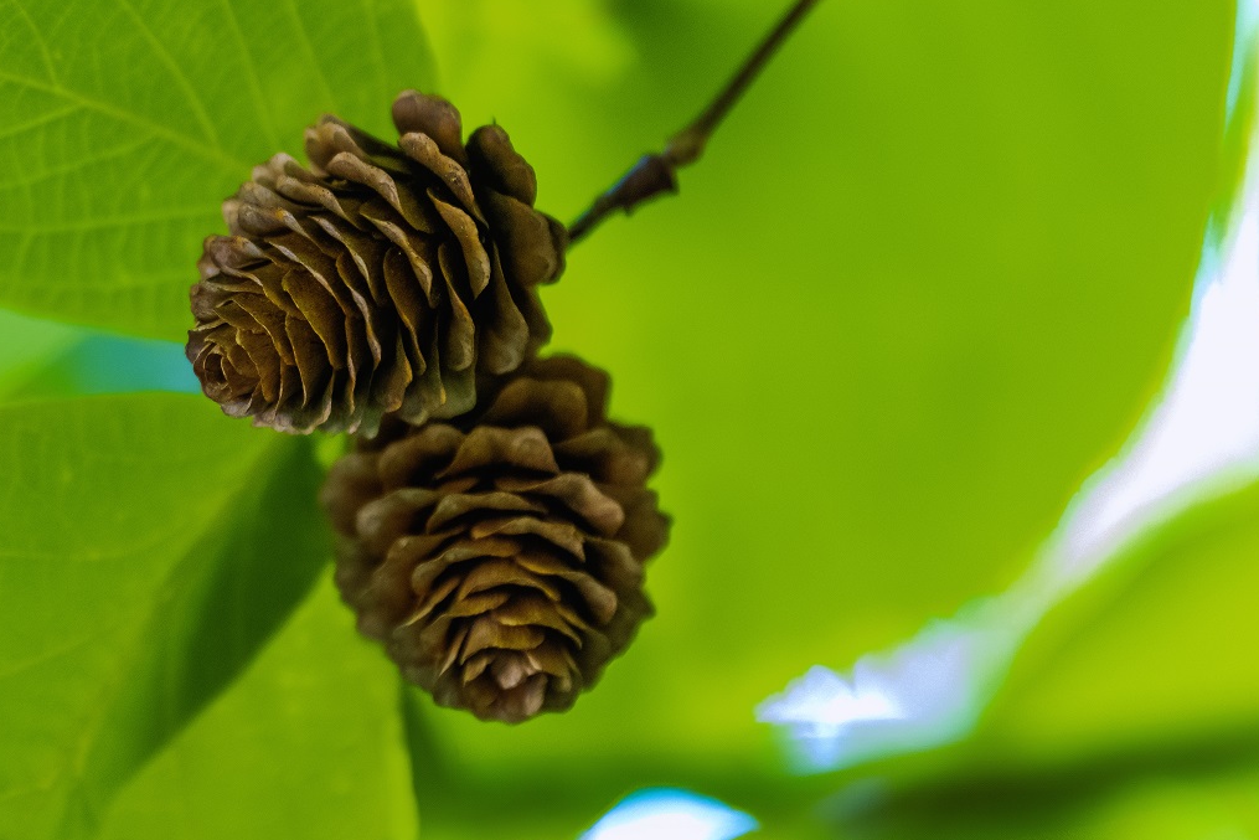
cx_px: 74
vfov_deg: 3.5
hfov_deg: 5.2
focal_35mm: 394
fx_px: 13780
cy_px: 494
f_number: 2.8
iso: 7200
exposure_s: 1/320
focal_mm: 200
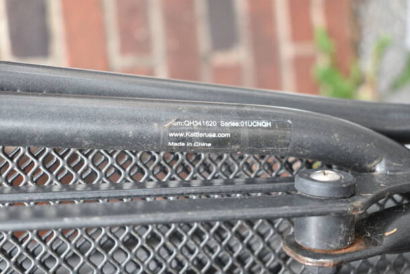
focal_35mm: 52
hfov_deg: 37.8
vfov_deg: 25.8
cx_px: 205
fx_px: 598
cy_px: 137
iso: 500
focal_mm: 35
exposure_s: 1/60
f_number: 4.5
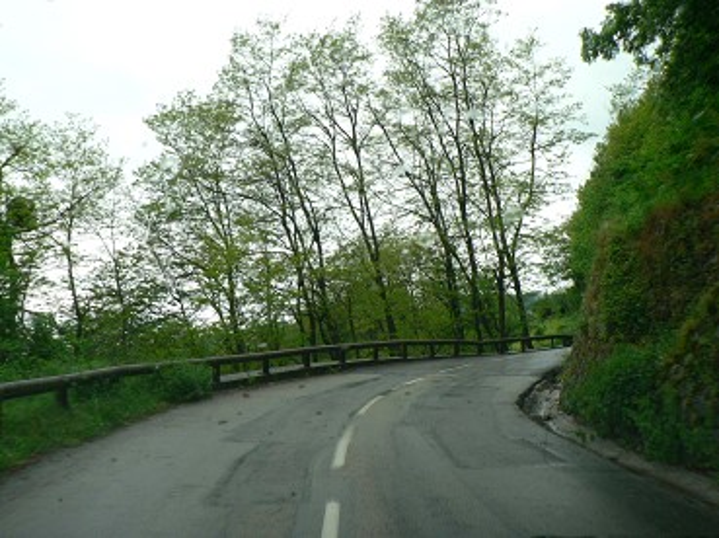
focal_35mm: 36
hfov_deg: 51.4
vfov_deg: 39.6
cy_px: 269
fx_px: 747
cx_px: 360
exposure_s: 1/100
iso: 80
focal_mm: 6
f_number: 4
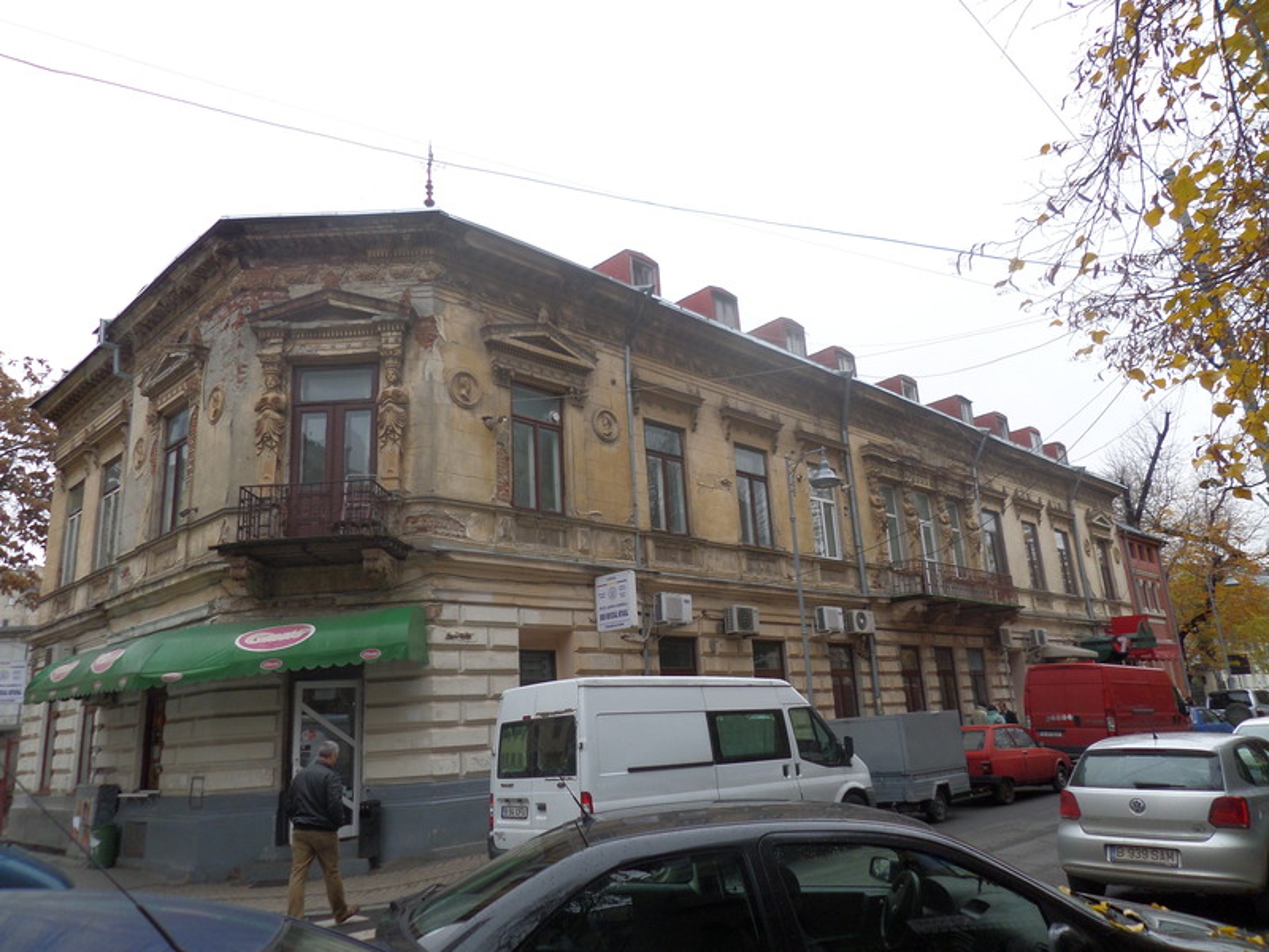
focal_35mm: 24
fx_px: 880
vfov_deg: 56.8
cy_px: 476
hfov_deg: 71.6
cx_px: 634
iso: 80
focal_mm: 4.3
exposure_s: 1/125
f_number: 3.1
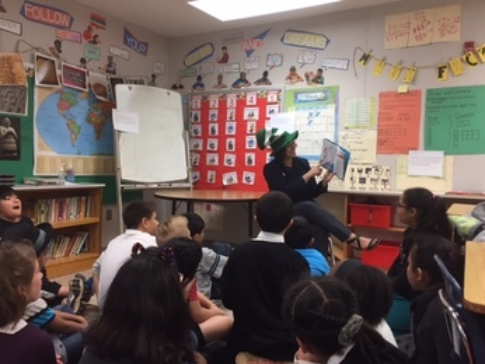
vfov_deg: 45.5
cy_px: 181
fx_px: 435
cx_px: 241
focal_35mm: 31
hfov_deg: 58.3
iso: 40
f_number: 2.2
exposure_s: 1/30
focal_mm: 4.15
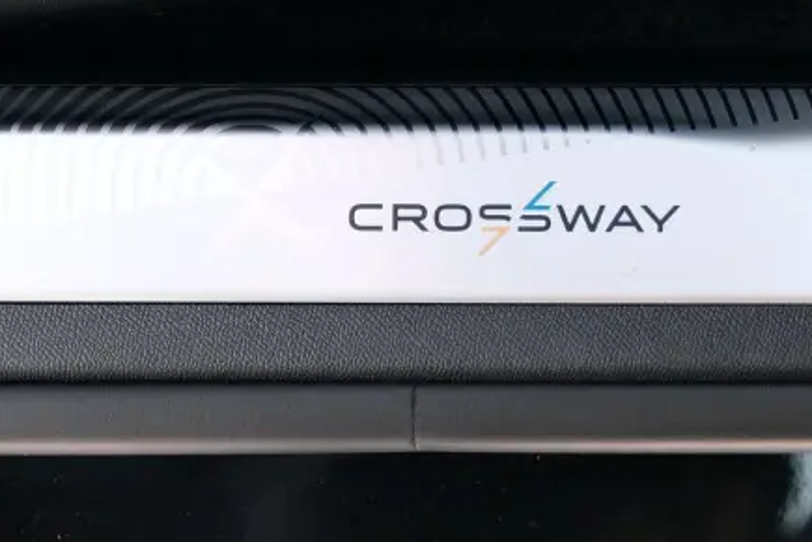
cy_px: 161
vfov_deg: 11.2
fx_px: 2752
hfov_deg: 16.7
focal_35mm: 122
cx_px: 562
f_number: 4
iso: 320
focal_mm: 55
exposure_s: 1/120
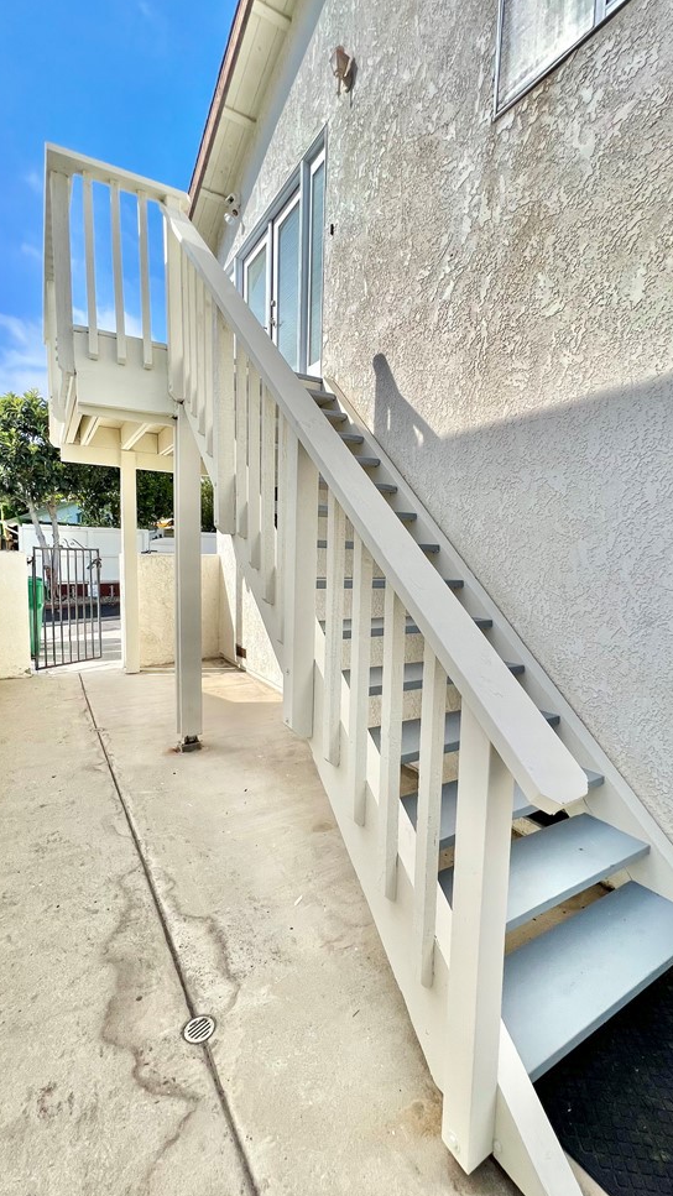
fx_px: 476
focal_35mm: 15
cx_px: 362
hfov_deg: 70.4
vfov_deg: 103.0
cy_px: 609
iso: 32
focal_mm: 1.57
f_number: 1.8
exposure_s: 1/1410
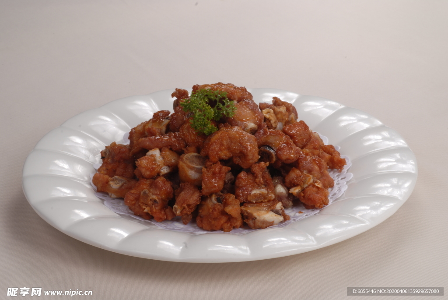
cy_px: 150
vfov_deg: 15.2
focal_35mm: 90
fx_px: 1121
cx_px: 224
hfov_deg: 22.6
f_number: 22
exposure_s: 1/60
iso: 100
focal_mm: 60
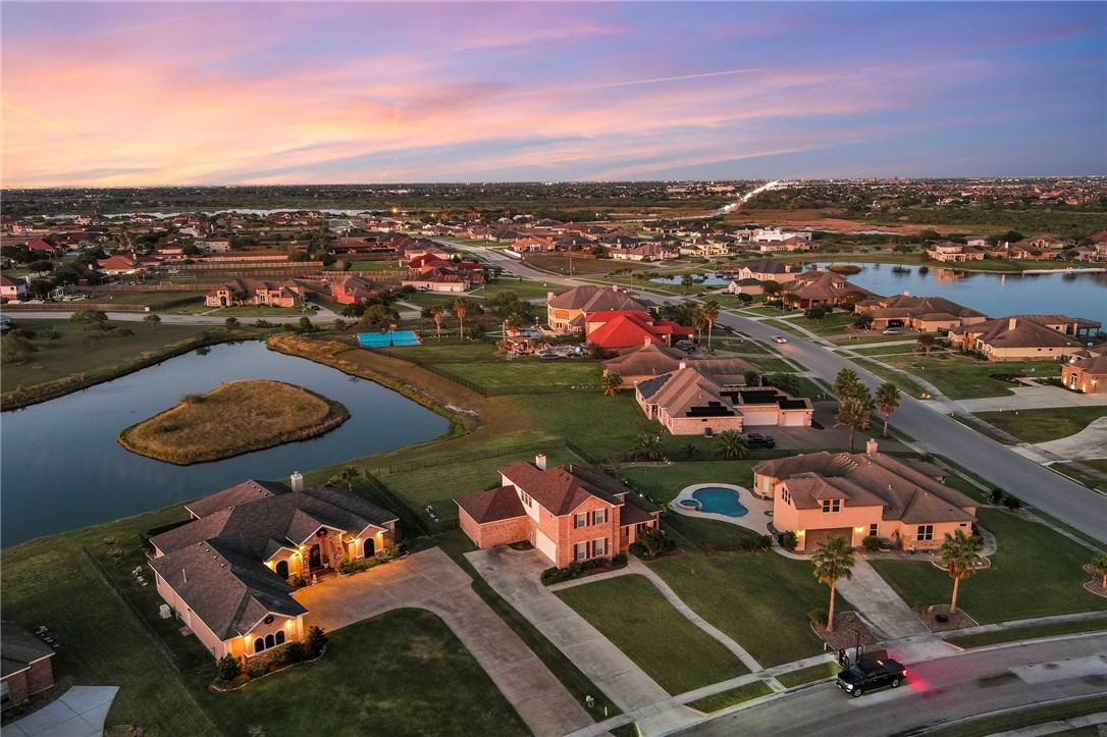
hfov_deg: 63.7
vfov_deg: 44.9
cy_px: 368
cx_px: 554
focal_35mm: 29
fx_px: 891
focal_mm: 10.57
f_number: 2.8
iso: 782
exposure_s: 1/10
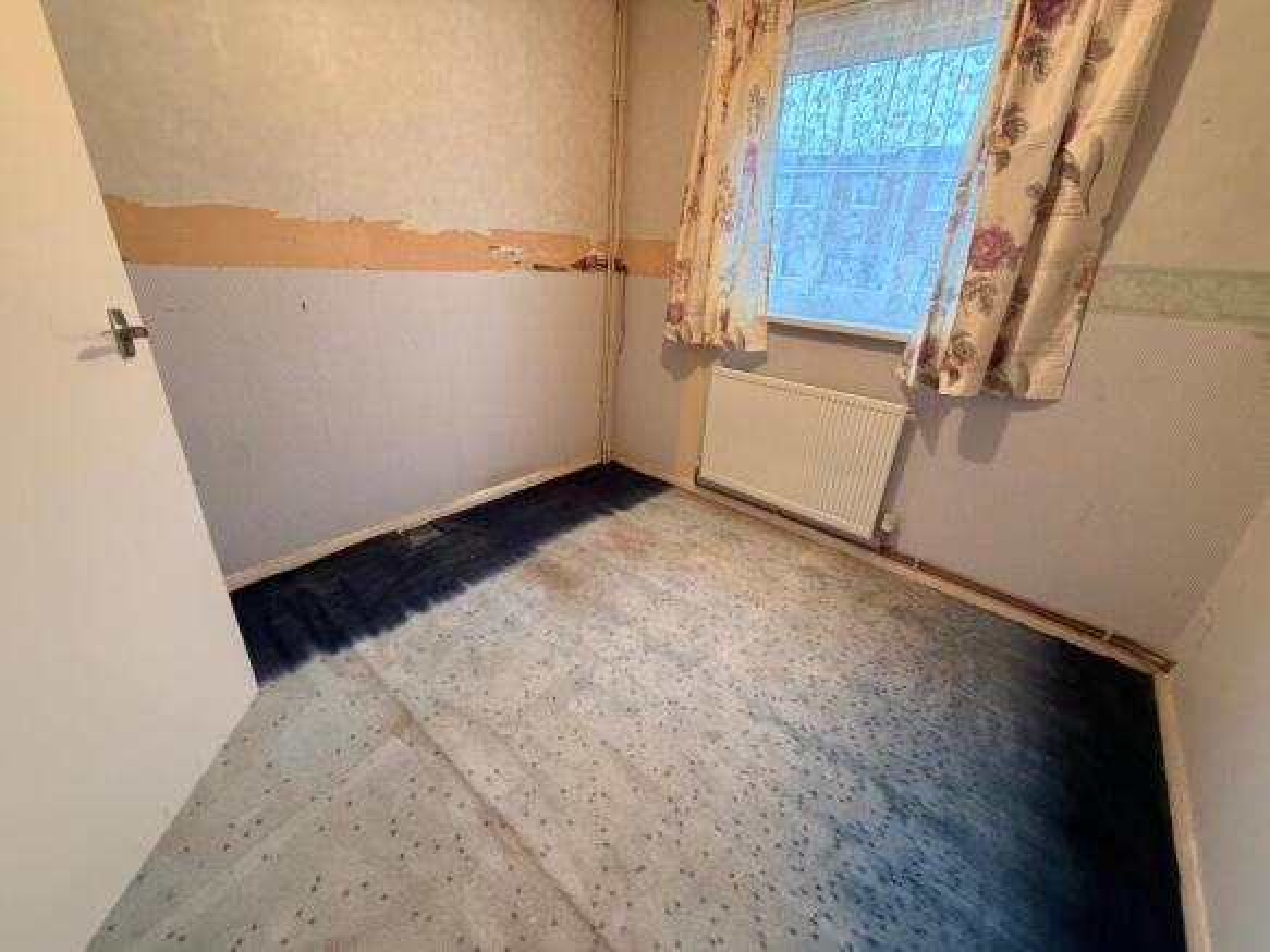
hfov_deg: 102.1
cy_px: 476
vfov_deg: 85.7
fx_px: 514
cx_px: 635
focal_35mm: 14
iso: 320
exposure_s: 1/50
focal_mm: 2.22
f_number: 2.2
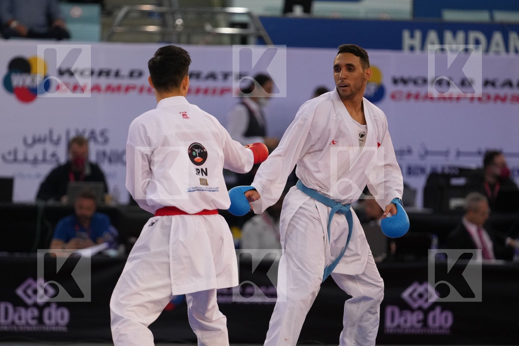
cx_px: 260
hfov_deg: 6.9
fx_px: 4325
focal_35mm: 300
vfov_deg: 4.6
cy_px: 173
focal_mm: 200
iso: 1600
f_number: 2.8
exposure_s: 1/1000
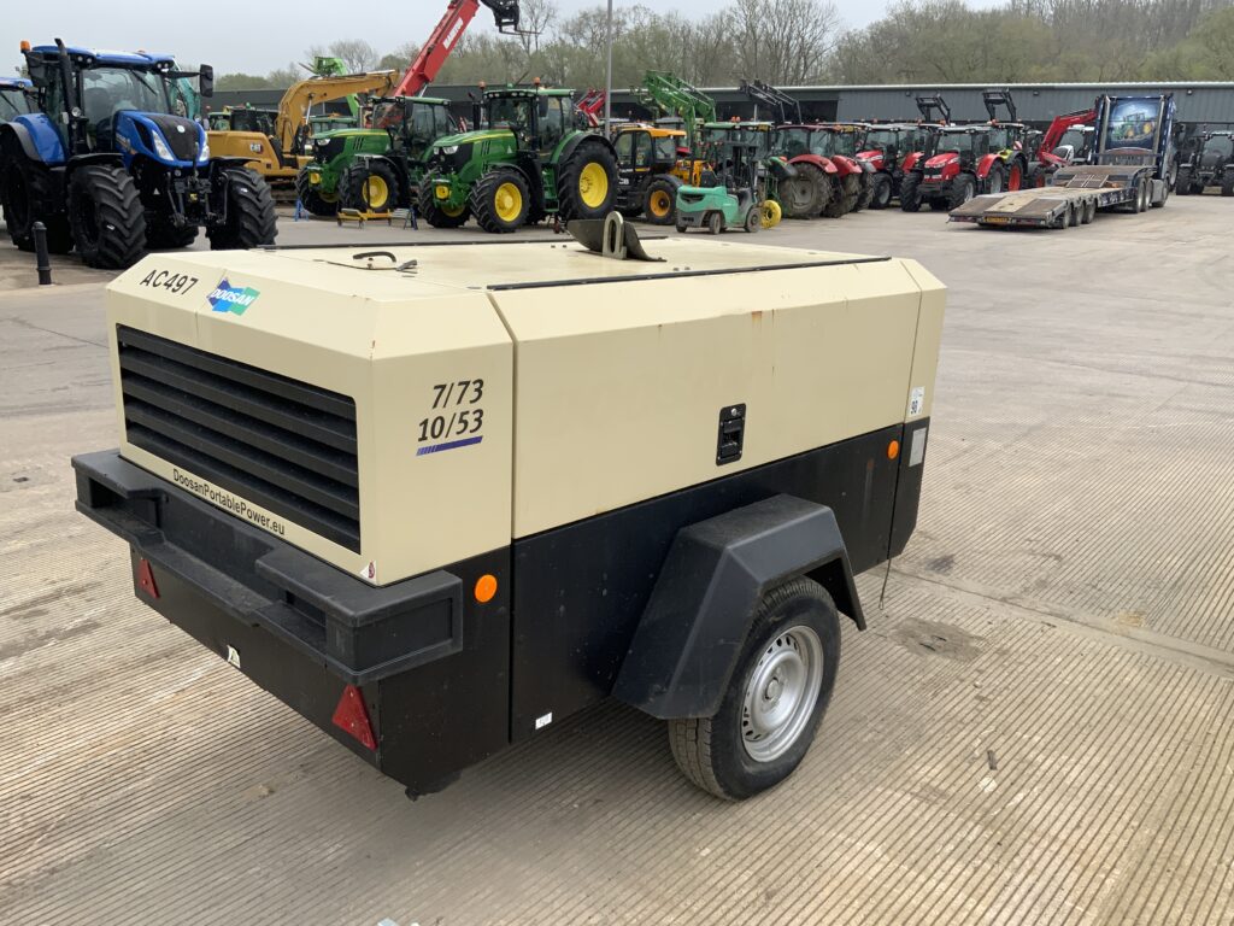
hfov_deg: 61.7
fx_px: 1034
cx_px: 617
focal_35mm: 29
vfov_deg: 48.2
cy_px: 463
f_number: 1.8
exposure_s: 1/1195
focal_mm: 3
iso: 16
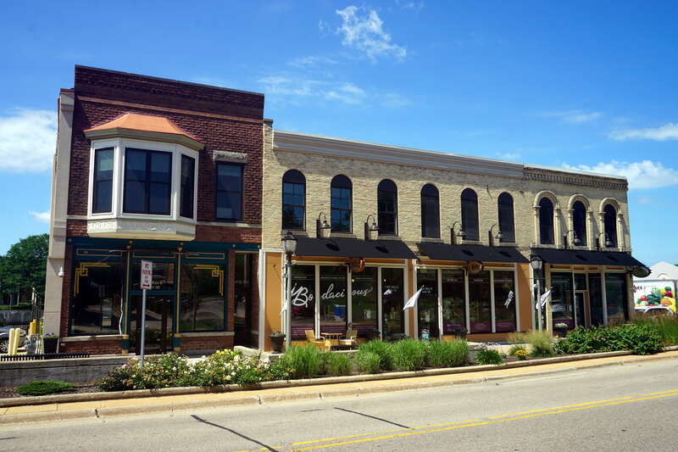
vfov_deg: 43.6
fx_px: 565
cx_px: 339
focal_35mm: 30
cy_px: 226
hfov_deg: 61.9
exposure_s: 1/160
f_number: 11
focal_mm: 20
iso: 100
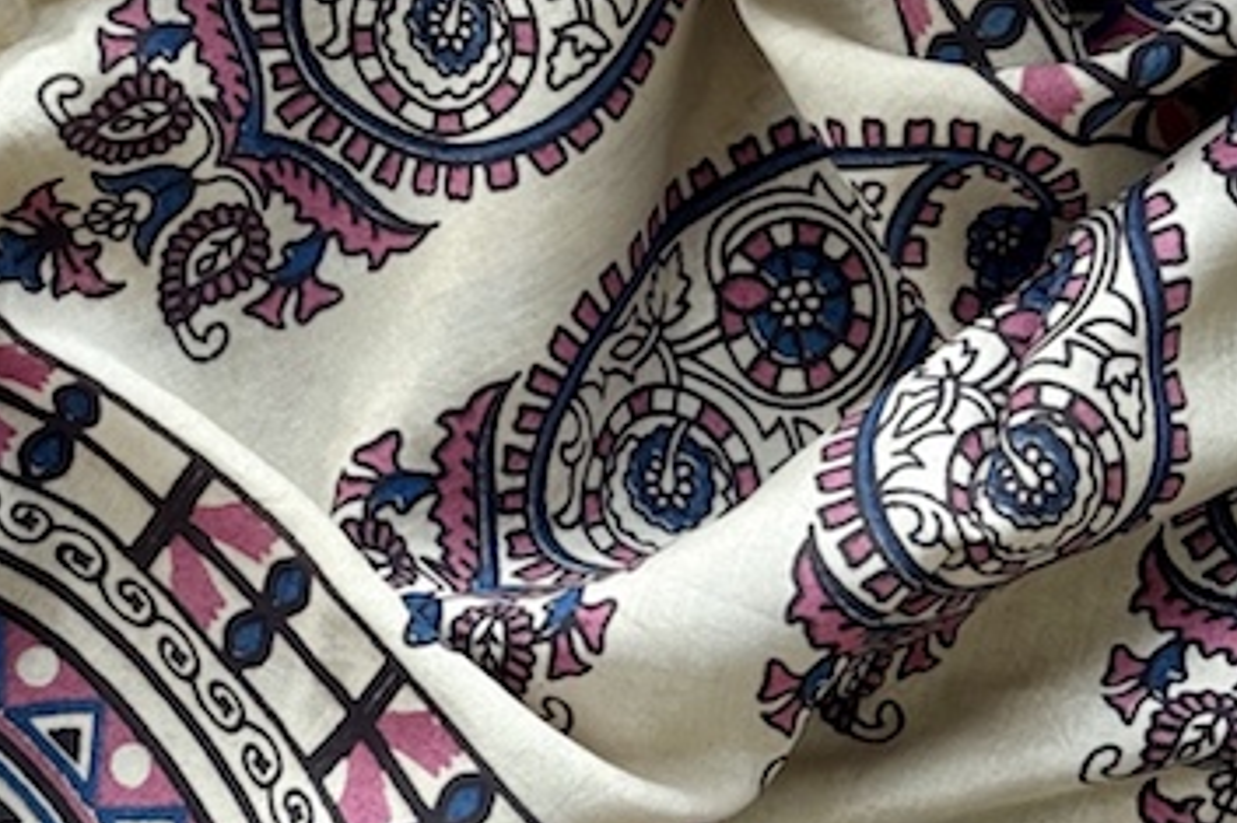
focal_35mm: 141
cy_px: -466
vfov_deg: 9.4
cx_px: 166
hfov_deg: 14.4
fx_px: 4842
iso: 64
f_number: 1.78
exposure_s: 1/390
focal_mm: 6.76
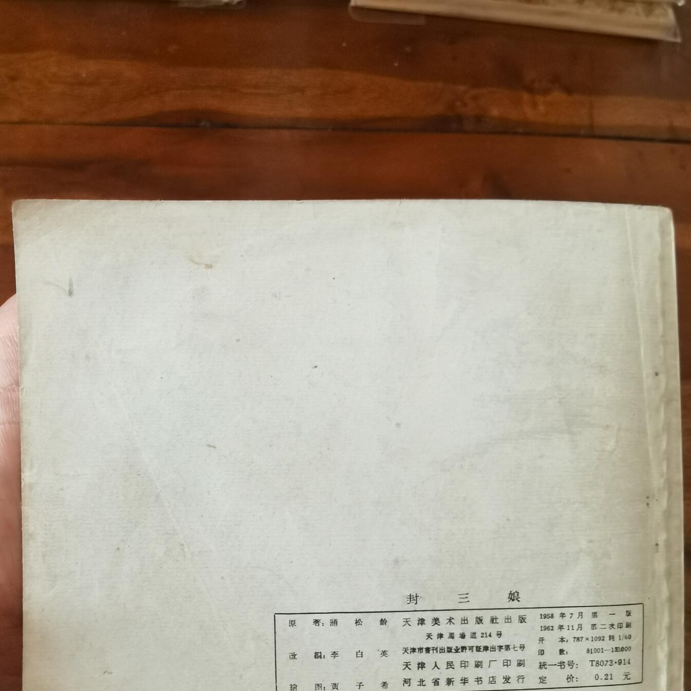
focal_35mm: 32
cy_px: 439
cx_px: 347
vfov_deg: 50.5
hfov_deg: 51.1
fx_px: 723
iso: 250
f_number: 2.2
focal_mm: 2.26
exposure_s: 1/33.3
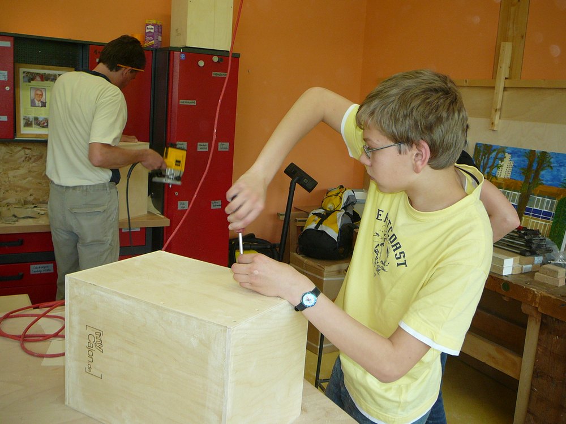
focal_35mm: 35
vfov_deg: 40.7
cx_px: 283
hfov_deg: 52.6
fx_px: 572
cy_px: 212
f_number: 2.8
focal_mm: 5.2
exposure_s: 1/40
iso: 100
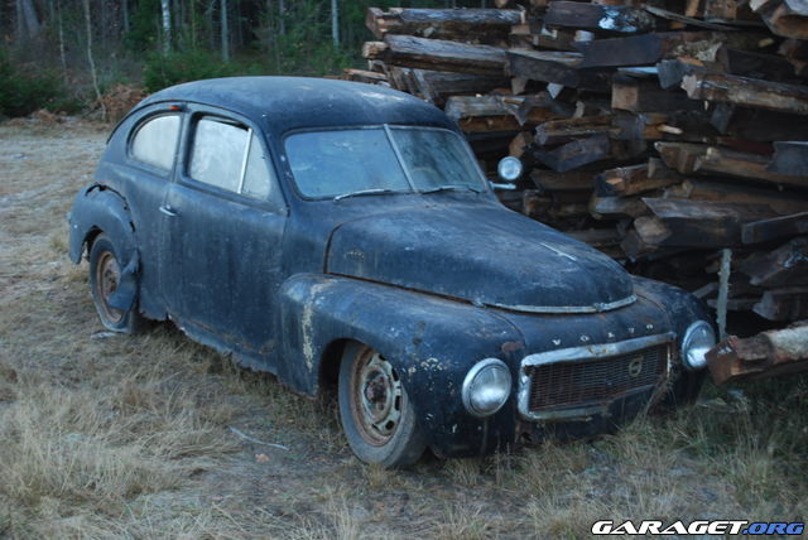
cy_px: 270
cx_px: 404
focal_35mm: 48
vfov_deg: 28.1
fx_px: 1078
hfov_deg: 41.1
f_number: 5
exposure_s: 1/2.5
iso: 100
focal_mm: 32
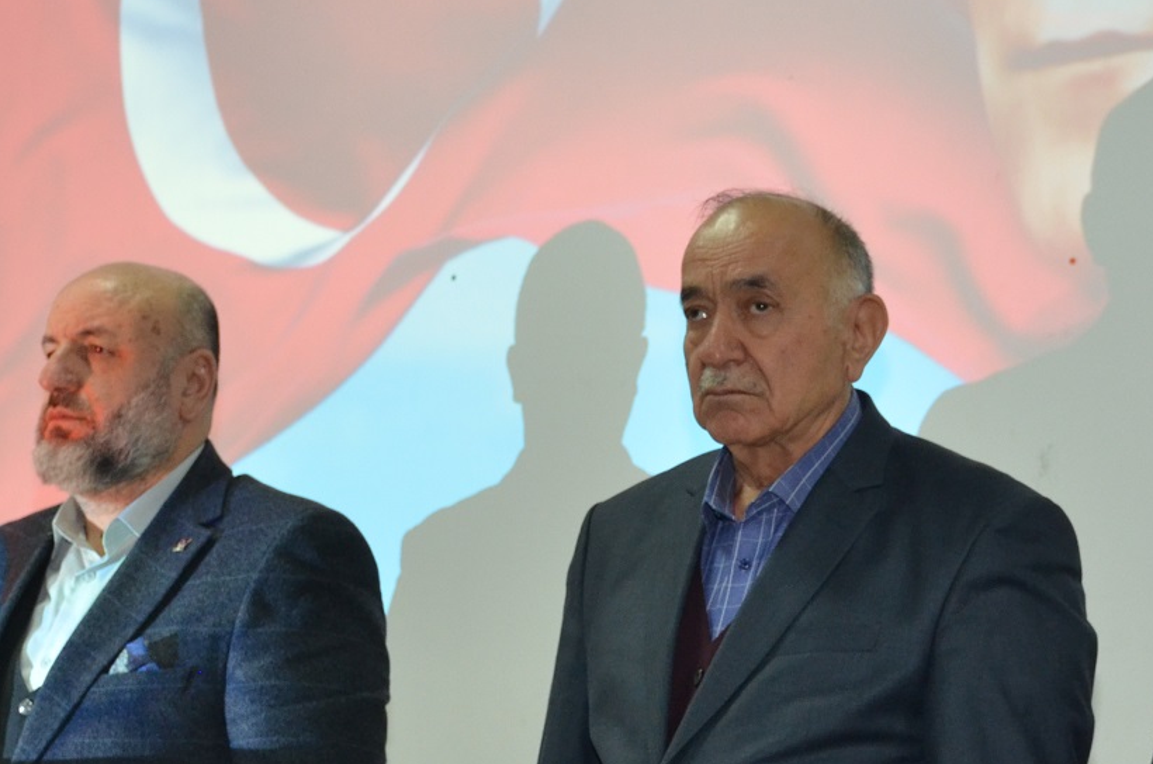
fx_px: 4442
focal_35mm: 139
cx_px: 617
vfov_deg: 9.8
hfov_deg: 14.8
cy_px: 466
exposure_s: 1/60
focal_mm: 38
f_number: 4.2
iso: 800
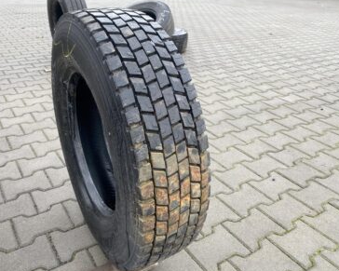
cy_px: 142
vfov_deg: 48.5
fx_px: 301
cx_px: 148
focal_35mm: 30
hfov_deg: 58.6
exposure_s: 1/208
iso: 32
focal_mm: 4.25
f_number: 1.8
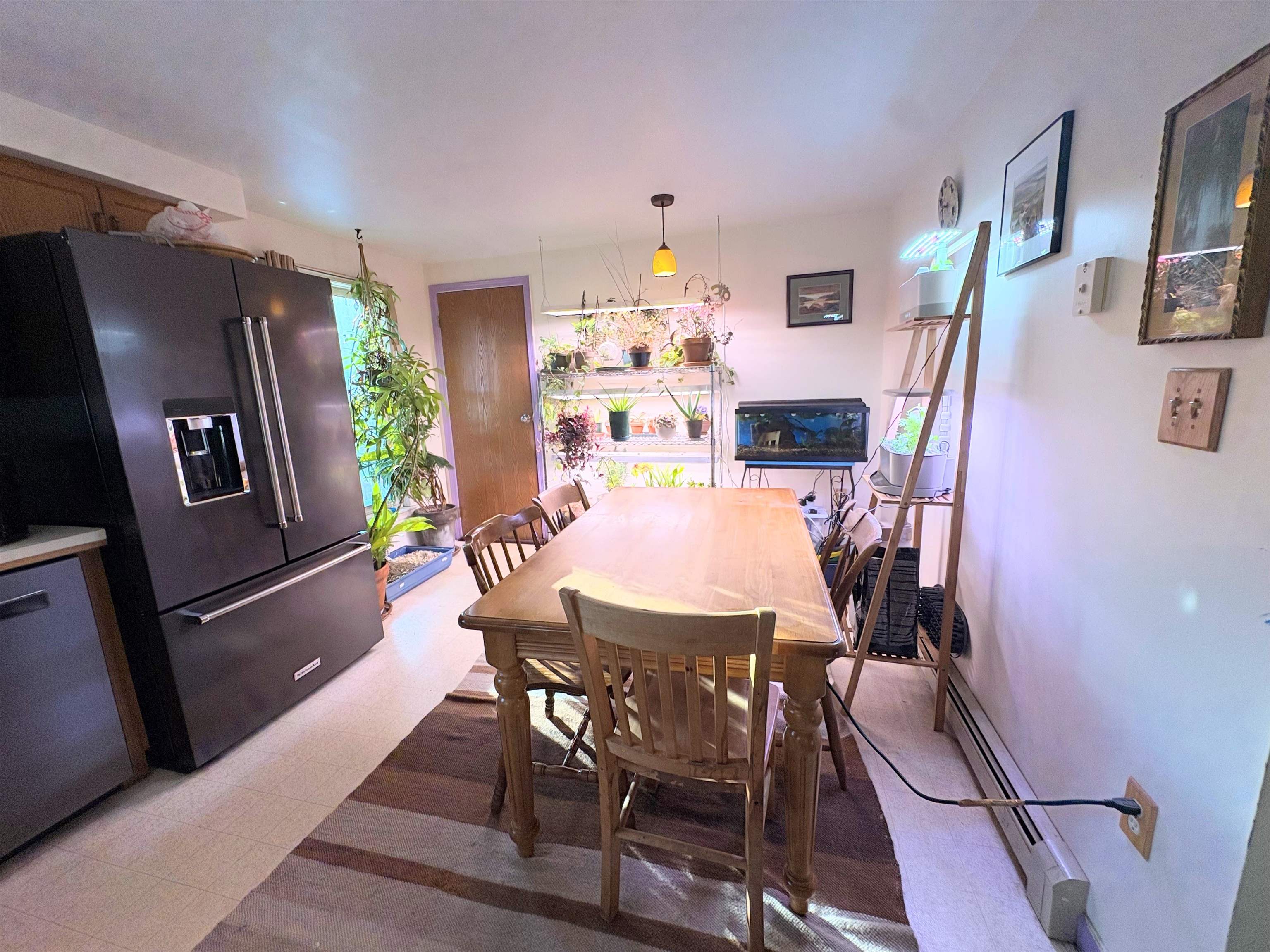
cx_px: 635
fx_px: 514
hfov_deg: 102.1
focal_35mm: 14
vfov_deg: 85.7
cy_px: 476
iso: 100
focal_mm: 2.22
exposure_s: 1/120
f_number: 2.2
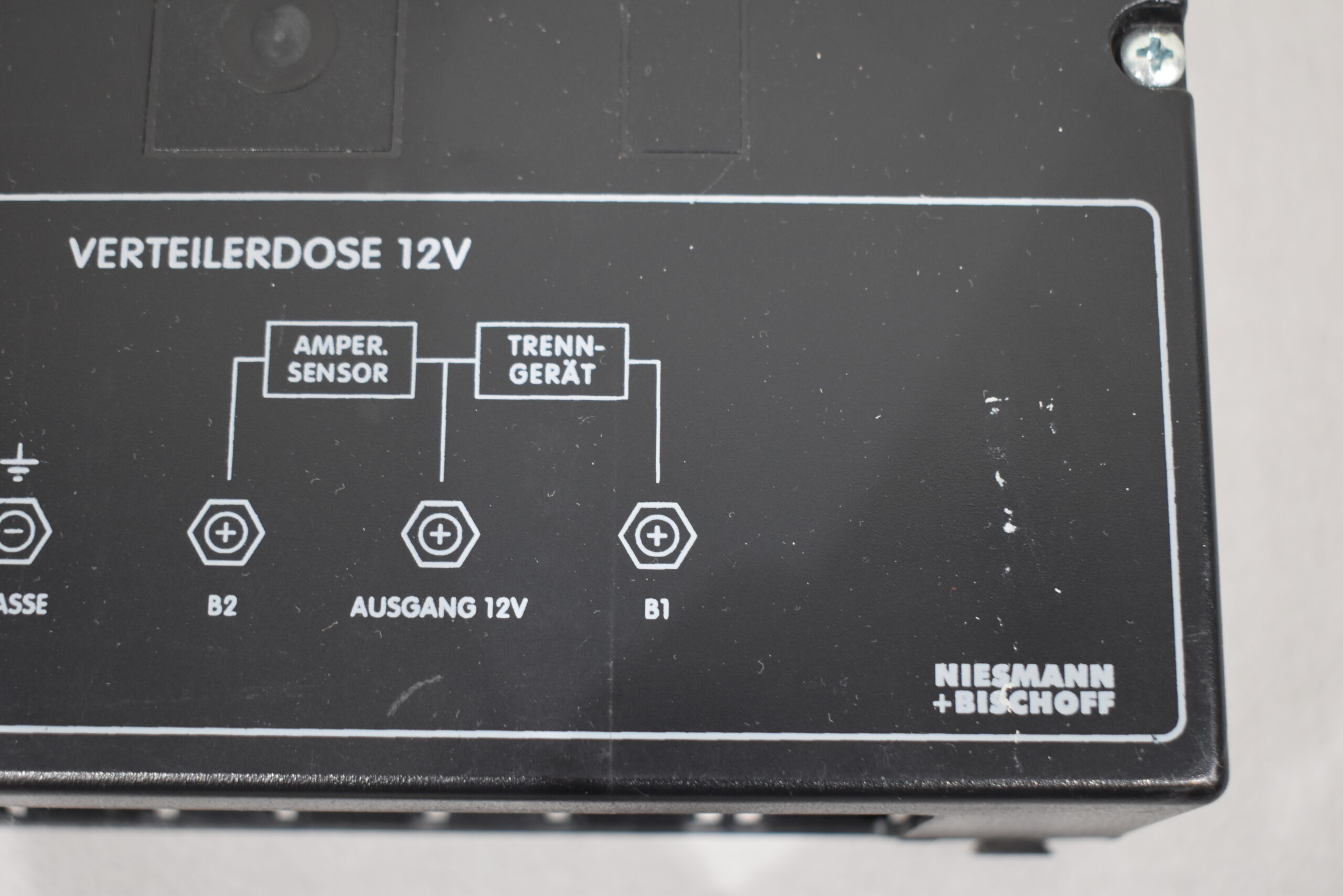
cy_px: 448
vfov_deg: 26.5
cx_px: 672
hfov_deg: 38.9
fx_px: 1903
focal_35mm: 51
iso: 800
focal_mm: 34
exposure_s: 1/60
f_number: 5
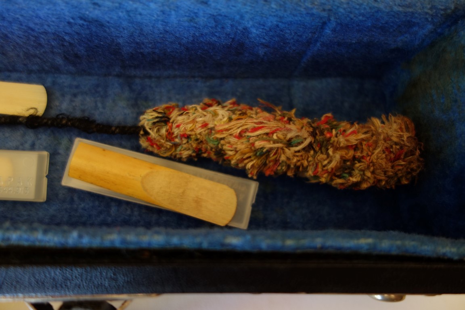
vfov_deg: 46.4
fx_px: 362
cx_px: 232
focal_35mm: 28
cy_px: 155
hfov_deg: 65.5
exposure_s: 1/50
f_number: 1.8
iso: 125
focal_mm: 10.4
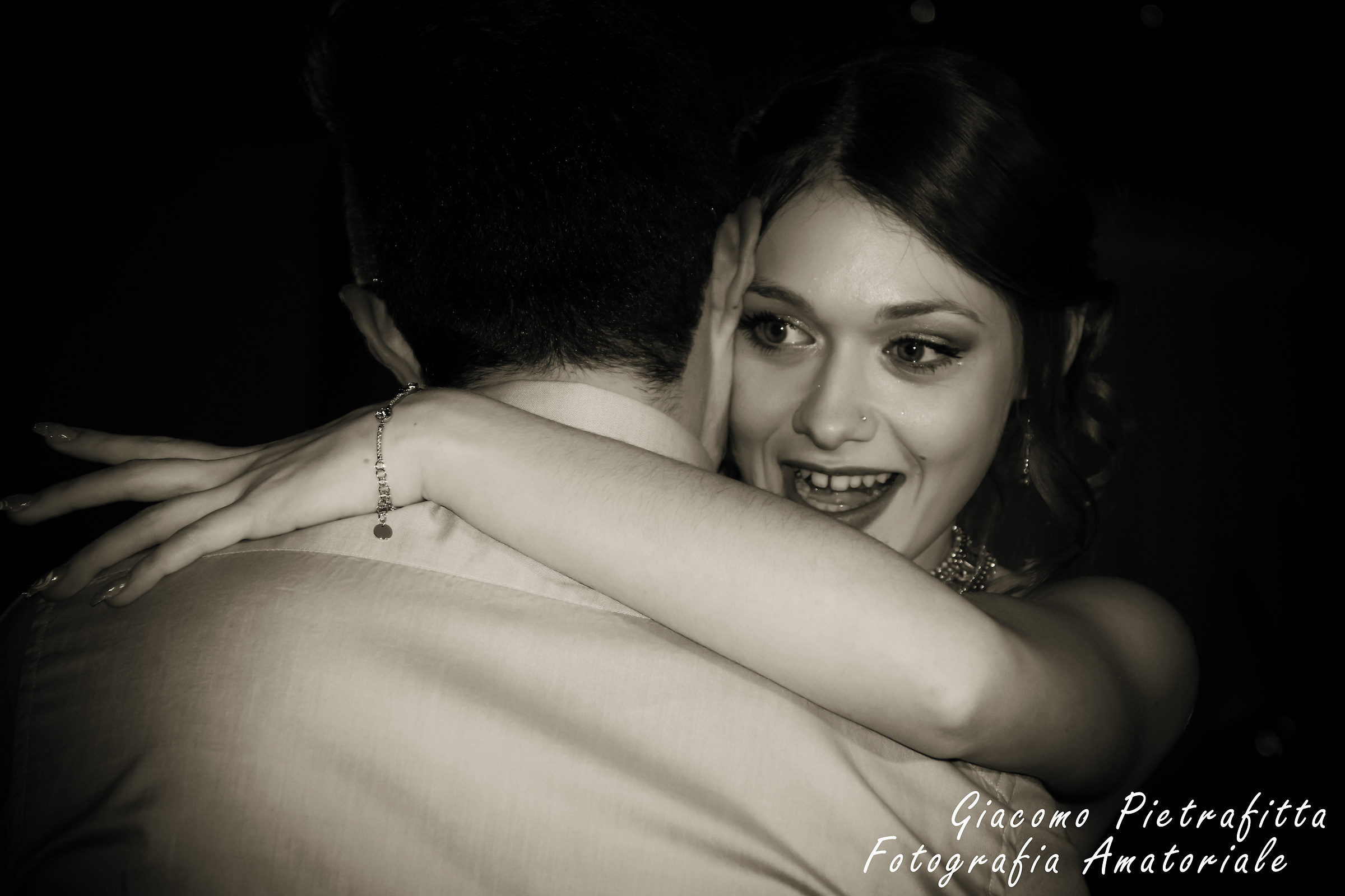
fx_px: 5884
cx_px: 672
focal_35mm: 158
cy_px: 448
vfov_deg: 8.7
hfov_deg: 13.0
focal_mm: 105
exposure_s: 1/125
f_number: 7.1
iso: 800
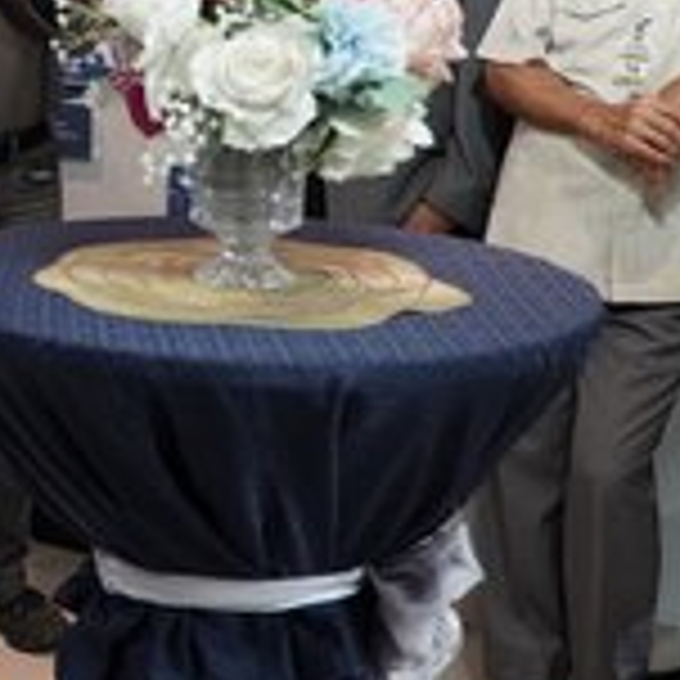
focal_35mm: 84
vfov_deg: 20.4
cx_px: -5
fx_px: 1867
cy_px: 135
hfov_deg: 20.0
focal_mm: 24
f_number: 4
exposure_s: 1/60
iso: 1250
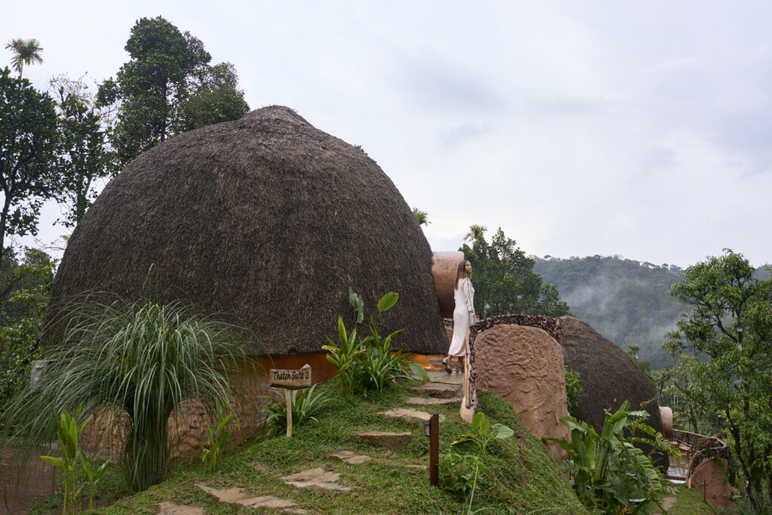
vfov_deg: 47.9
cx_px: 386
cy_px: 258
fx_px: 579
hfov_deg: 67.4
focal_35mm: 27
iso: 200
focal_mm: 18.4
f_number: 2.8
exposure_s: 1/100
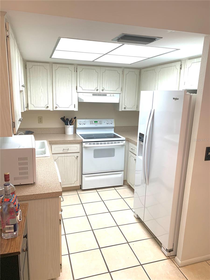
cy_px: 140
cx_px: 105
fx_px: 210
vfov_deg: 67.3
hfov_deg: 53.1
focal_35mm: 26
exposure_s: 1/60
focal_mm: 4.25
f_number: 1.8
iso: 80
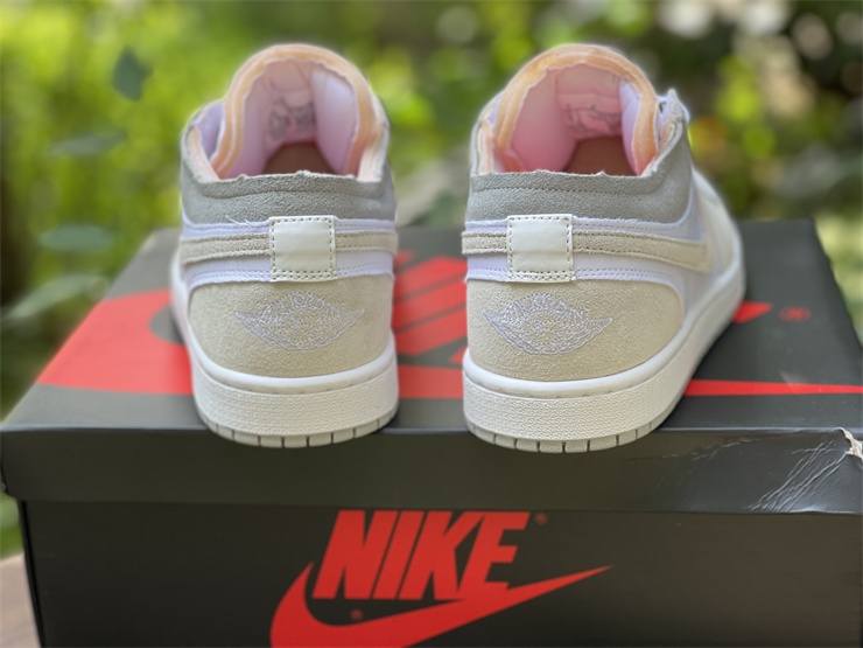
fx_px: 1596
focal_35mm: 64
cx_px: 432
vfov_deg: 22.9
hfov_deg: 30.3
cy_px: 324
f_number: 2.2
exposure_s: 1/121
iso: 64
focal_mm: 7.5
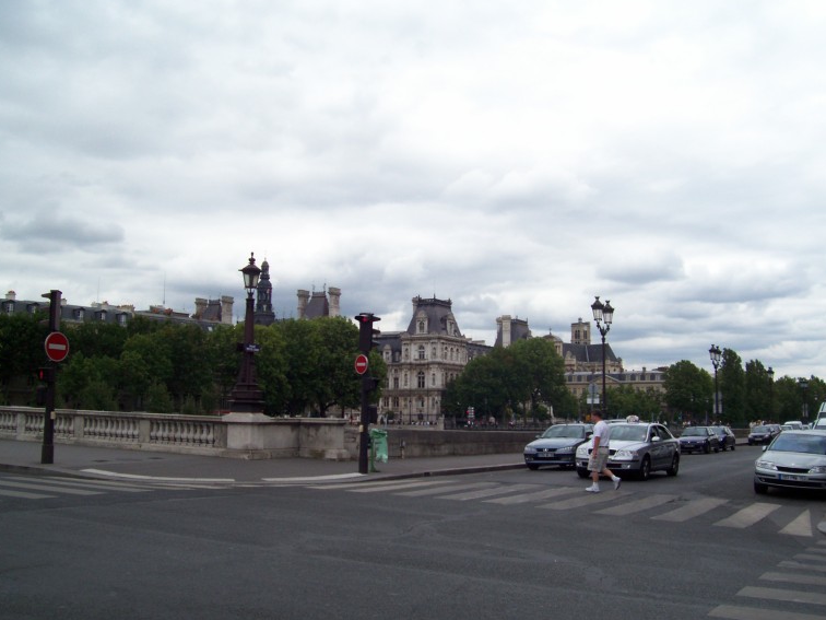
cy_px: 319
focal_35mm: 36
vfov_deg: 39.7
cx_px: 429
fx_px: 859
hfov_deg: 51.3
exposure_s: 1/728
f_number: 2.7
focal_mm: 5.6
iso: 80
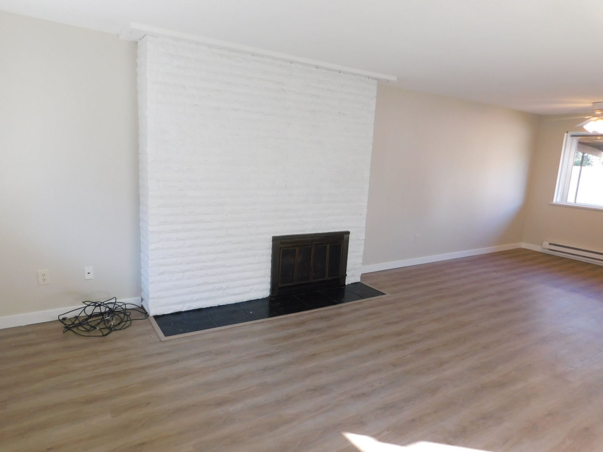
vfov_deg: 58.9
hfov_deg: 73.9
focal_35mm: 23
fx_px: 401
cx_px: 302
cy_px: 226
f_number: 3
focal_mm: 4
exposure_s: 1/50
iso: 125
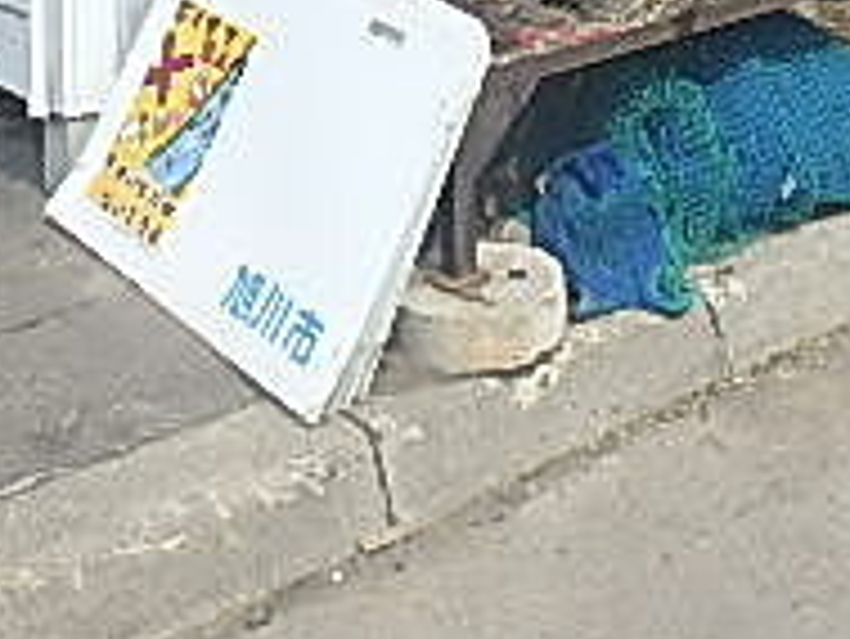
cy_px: -310
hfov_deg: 26.3
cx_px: 792
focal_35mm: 71
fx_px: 1745
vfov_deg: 18.5
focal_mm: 3.7
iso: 125
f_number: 3.5
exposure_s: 1/800
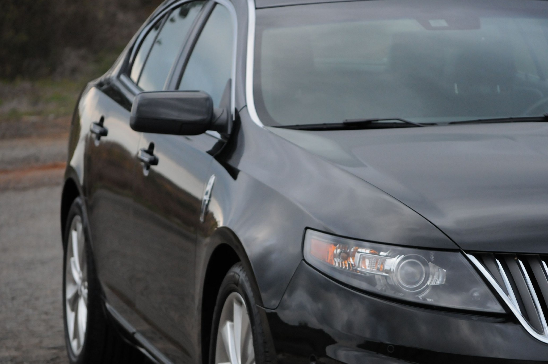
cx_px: 319
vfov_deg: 8.9
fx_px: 2351
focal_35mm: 155
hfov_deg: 13.3
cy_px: 186
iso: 1000
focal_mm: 85
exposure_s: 1/250
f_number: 4.2
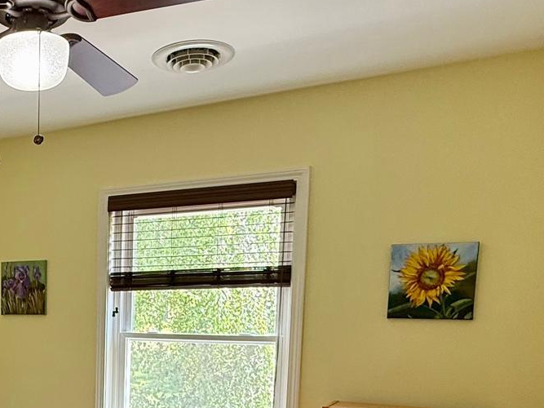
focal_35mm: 43
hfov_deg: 40.2
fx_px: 676
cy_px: 380
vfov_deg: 31.7
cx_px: 42
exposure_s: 1/99
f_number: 2.2
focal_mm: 2.22
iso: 125
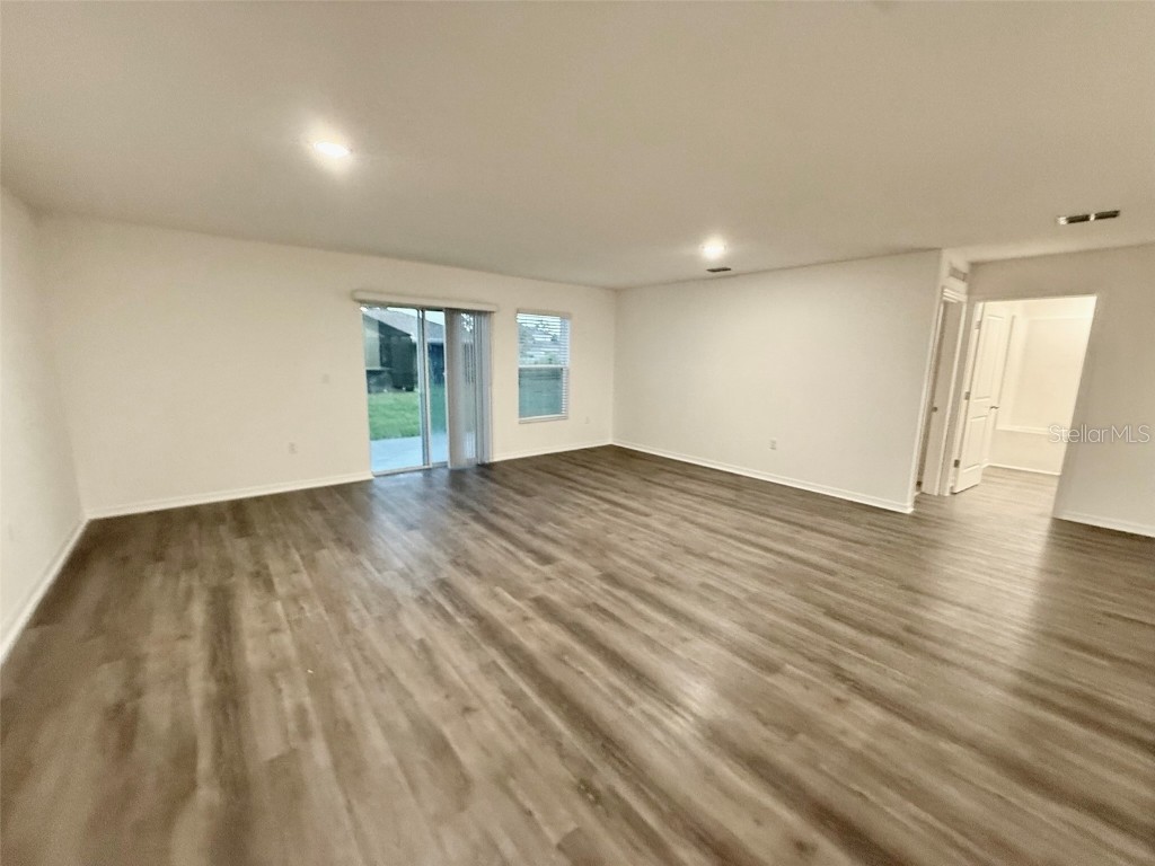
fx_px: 467
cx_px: 578
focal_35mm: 14
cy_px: 433
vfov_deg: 85.7
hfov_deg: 102.1
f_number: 2.2
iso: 400
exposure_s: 1/60
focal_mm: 2.22
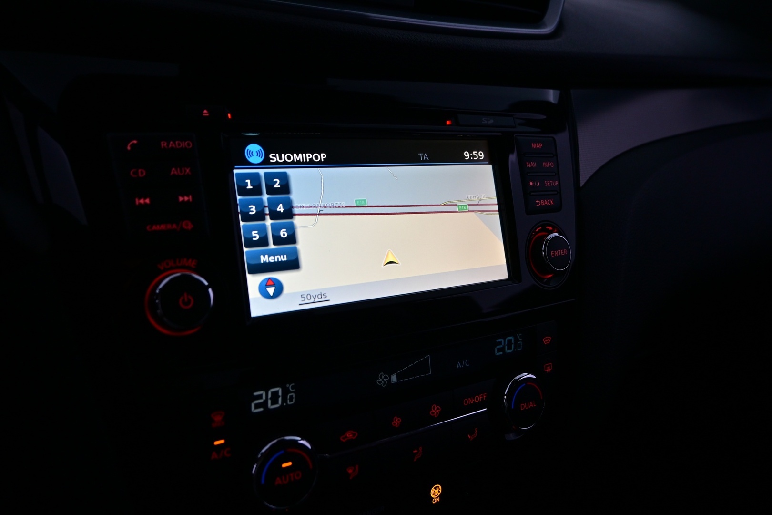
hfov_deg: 64.6
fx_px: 611
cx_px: 386
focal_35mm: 28
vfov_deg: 45.7
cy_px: 258
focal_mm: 19
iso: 320
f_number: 4.5
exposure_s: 1/80
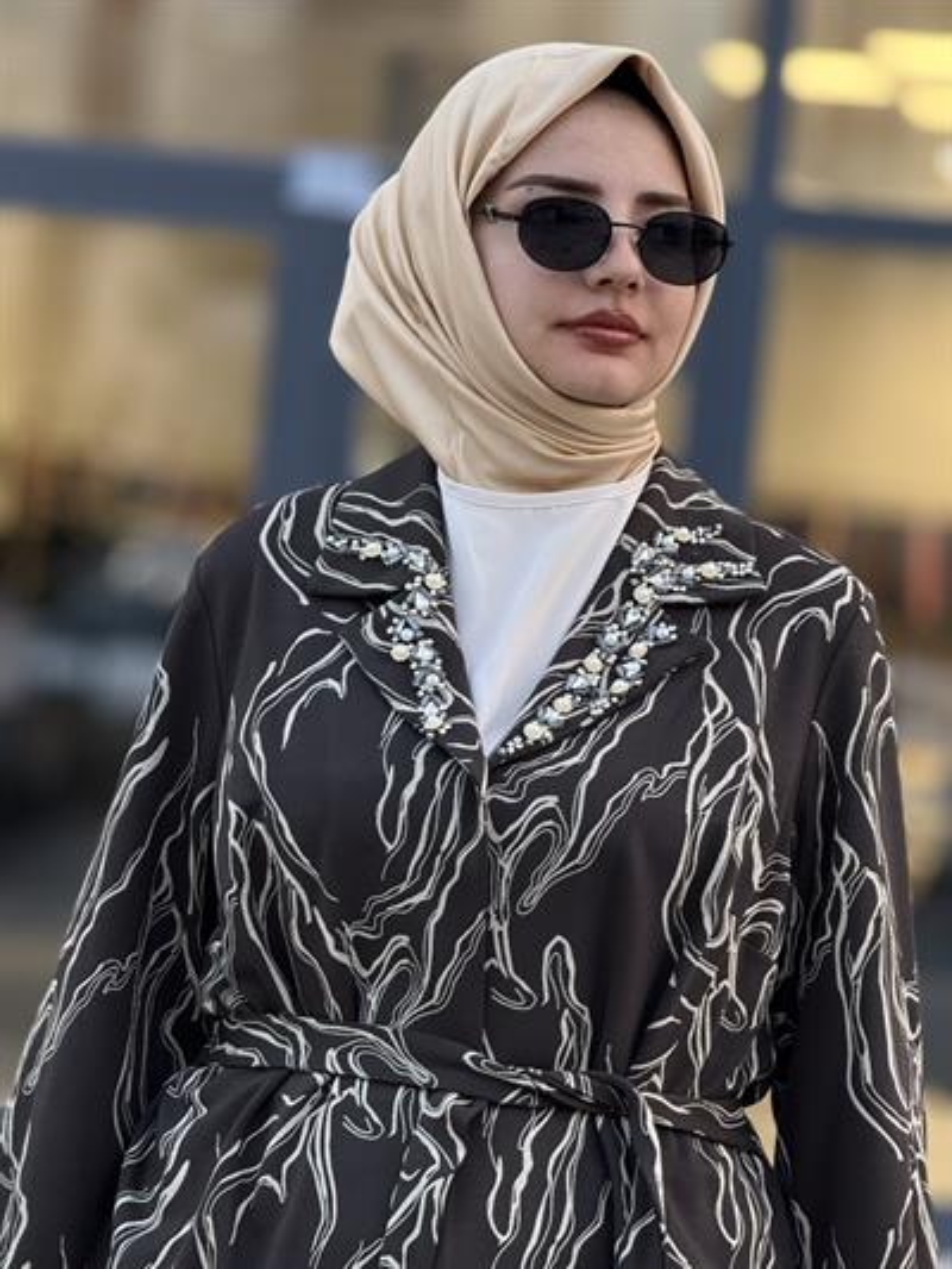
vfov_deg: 16.4
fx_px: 4399
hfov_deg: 12.4
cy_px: 634
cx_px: 476
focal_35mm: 120
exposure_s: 1/100
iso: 320
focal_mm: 15.66
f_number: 2.8
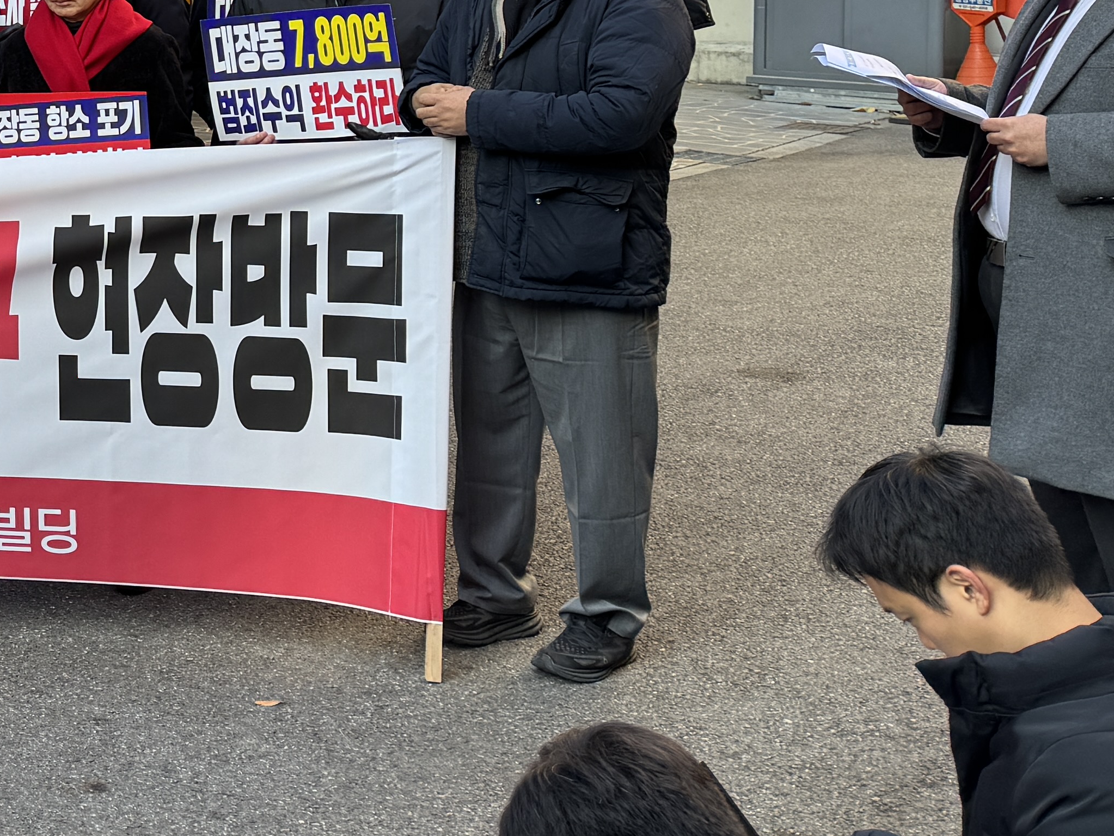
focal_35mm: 67
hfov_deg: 24.5
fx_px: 2156
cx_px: -412
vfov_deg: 21.0
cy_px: -46
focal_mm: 6.76
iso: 64
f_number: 1.78
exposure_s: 1/188
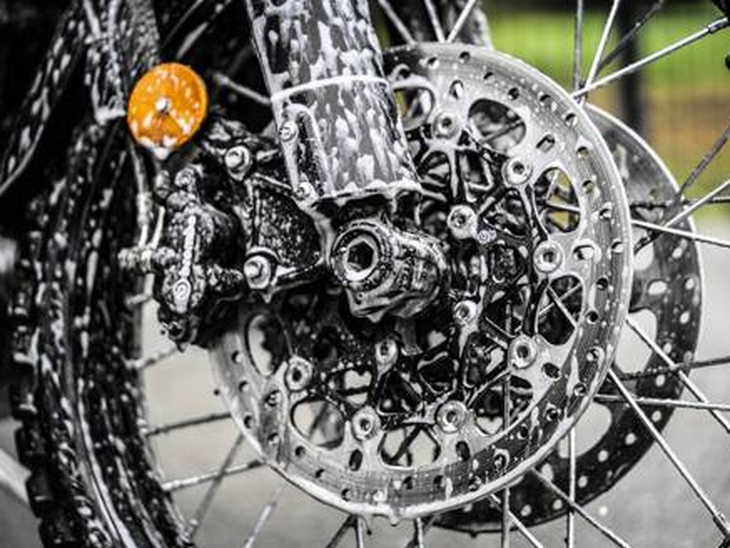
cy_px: 275
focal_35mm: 99
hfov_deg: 19.8
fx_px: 2088
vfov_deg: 14.9
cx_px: 381
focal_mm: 90
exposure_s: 1/2000
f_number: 2.8
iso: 1000
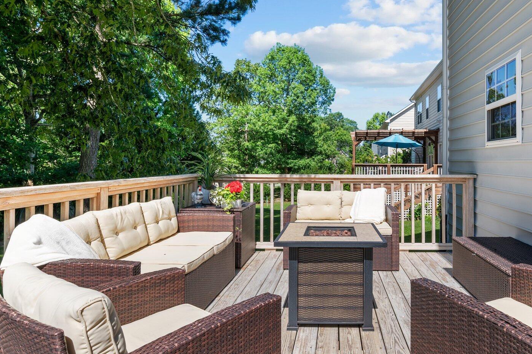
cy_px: 151
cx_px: 332
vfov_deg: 56.9
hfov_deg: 77.2
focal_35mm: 22
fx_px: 325
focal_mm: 15
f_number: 6.3
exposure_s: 1/320
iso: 400
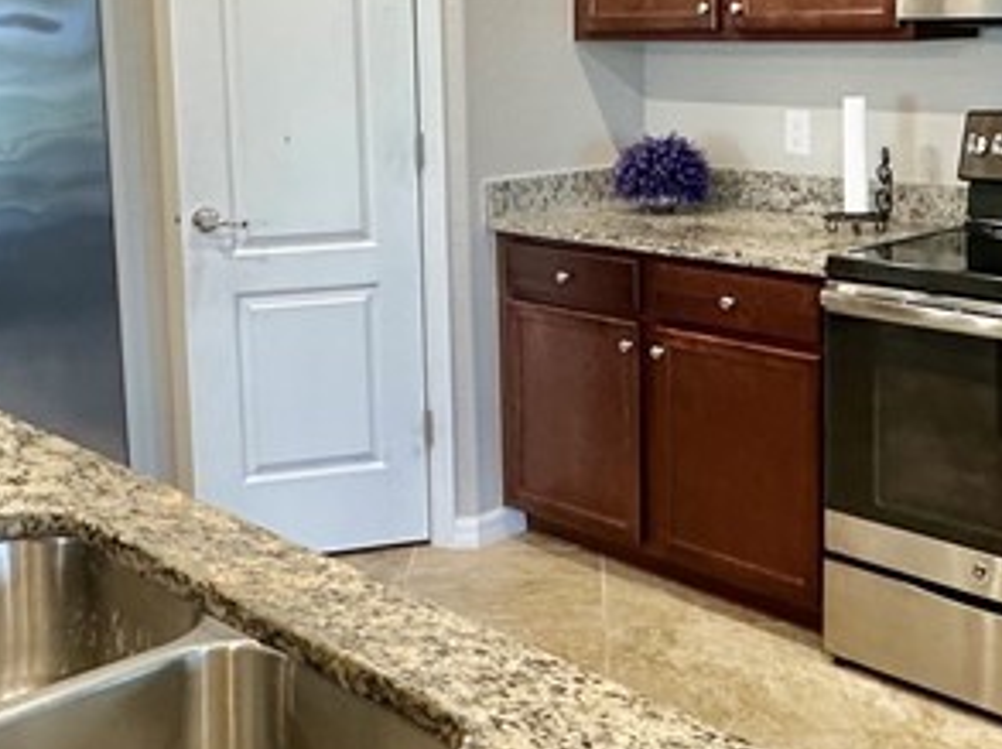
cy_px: 192
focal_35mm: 49
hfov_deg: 38.9
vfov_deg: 29.2
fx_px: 1417
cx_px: 575
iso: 200
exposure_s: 1/60
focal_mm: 2.22
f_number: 2.2
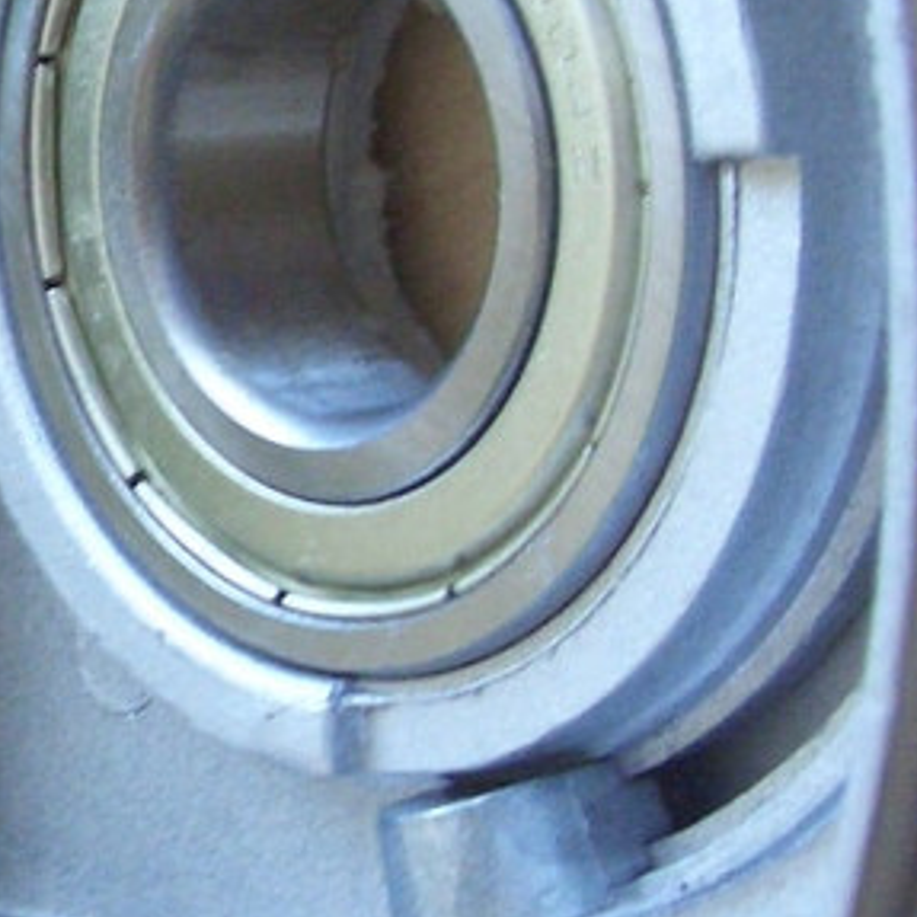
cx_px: -321
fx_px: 3447
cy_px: 185
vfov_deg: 15.1
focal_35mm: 115
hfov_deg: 14.4
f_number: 2.6
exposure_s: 1/15
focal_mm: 5.8
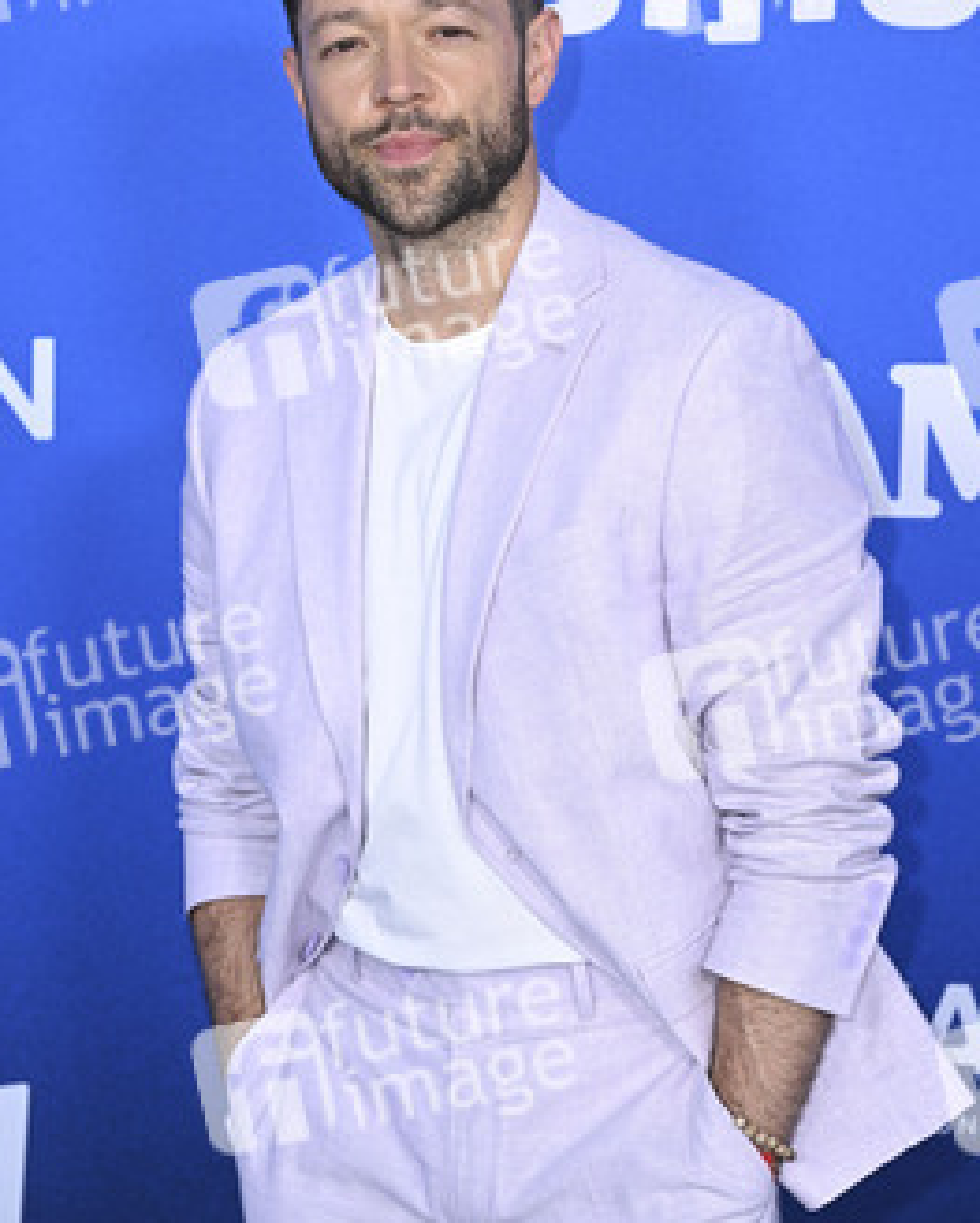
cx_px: 492
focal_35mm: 112
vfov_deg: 17.1
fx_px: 4055
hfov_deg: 13.8
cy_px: 507
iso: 1600
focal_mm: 98
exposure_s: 1/200
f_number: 6.3
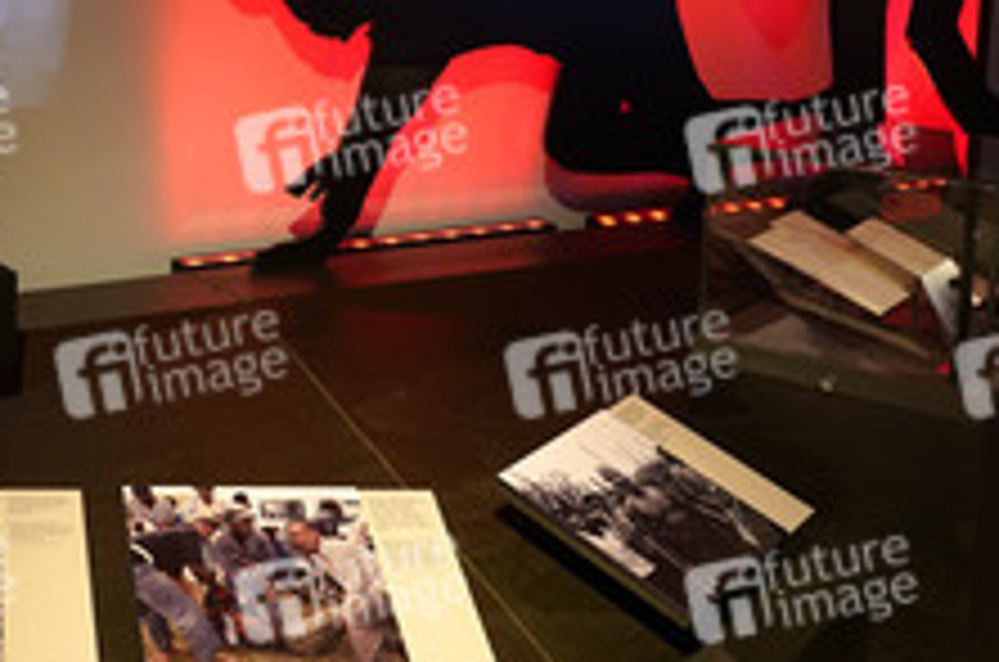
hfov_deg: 34.3
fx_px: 1578
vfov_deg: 22.9
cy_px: 27
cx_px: 232
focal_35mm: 57
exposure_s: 1/100
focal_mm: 28
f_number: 7.1
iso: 1250
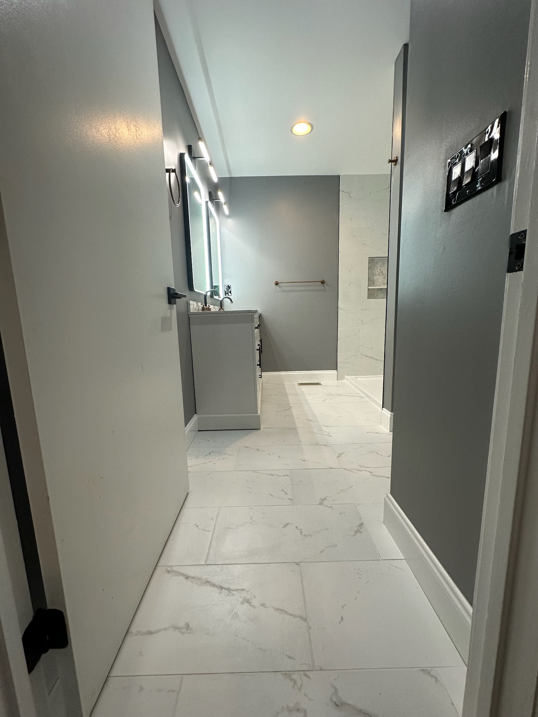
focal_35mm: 14
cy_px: 358
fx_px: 290
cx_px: 269
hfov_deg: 85.7
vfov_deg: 102.1
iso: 160
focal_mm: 2.22
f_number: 2.2
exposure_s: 1/120
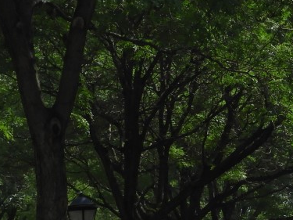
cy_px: 180
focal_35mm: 307
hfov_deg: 6.4
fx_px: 2598
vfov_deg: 4.8
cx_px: 429
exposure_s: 1/500
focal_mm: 14.3
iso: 100
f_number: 4.5
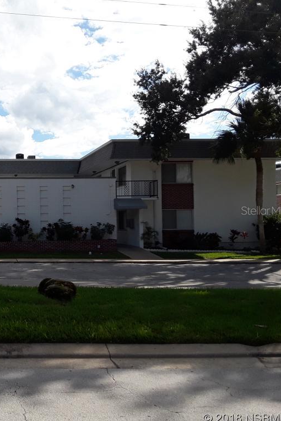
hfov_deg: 32.0
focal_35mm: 39
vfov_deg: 49.6
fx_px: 457
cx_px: 11
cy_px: 210
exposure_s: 1/1698
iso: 40
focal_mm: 2.9
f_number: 1.9
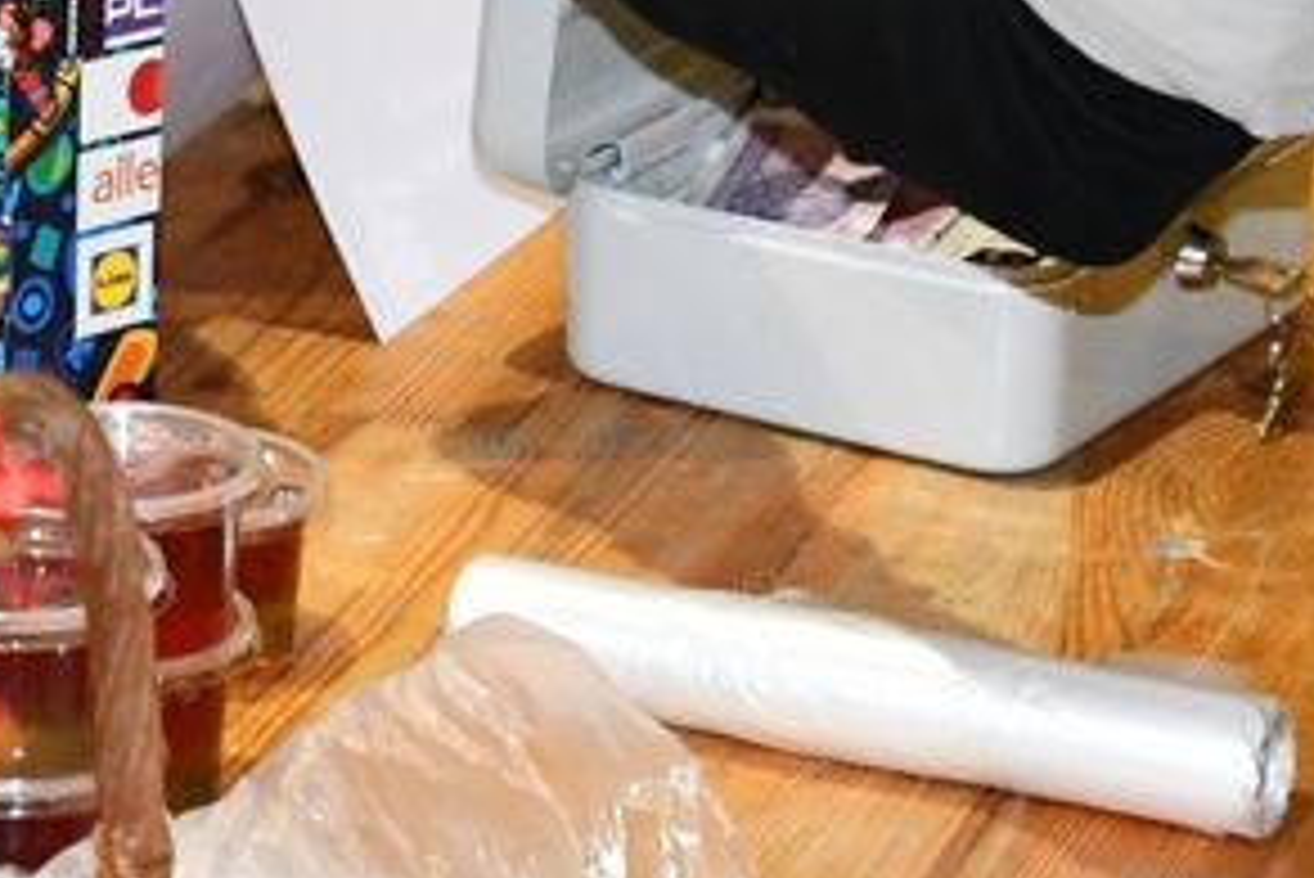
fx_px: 6244
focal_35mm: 171
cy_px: -358
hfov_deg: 11.8
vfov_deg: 7.9
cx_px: -248
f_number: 3.8
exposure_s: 1/60
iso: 2000
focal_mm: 26
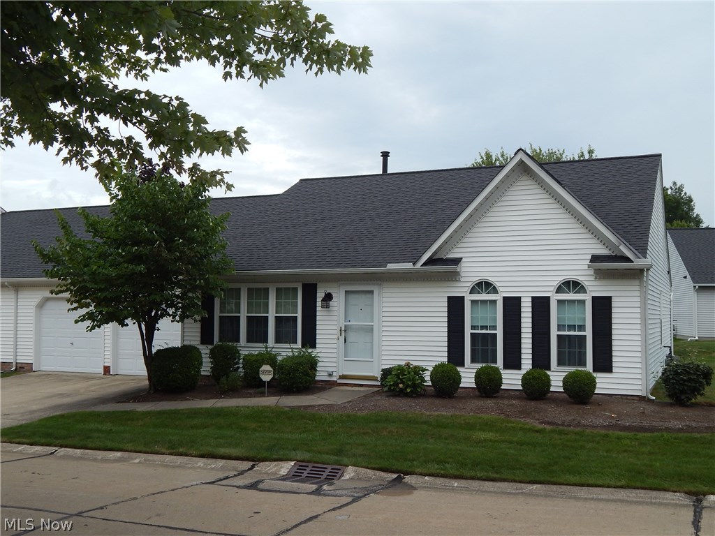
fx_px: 785
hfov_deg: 49.0
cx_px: 358
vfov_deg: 37.7
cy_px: 268
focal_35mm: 38
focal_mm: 6.8
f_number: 3.4
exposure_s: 1/800
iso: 125
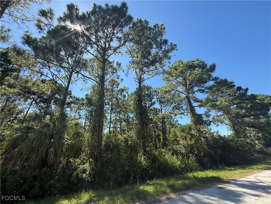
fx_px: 110
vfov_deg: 85.7
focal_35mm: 14
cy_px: 102
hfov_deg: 102.1
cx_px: 136
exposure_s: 1/841
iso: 50
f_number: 2.2
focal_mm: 2.22
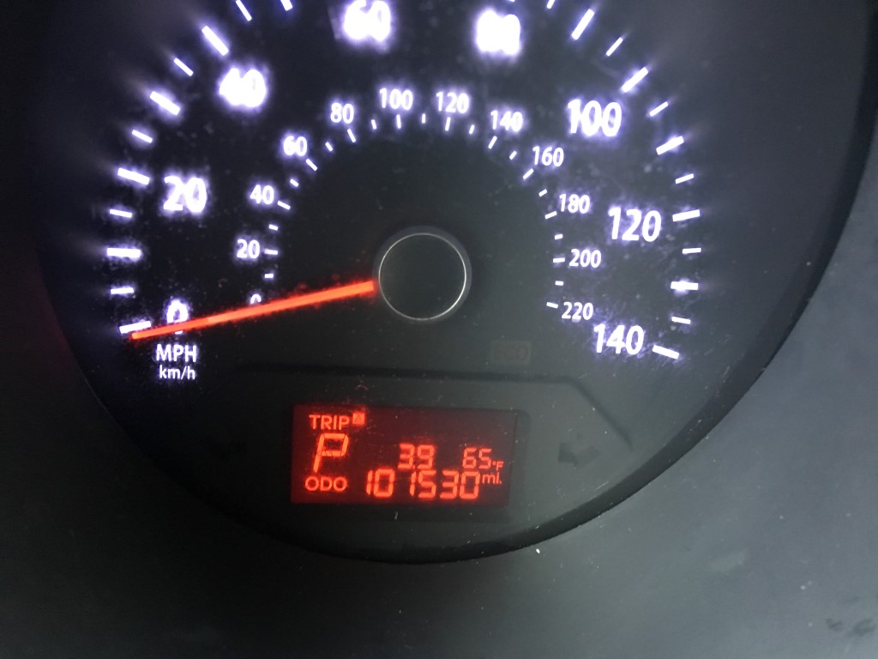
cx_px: 439
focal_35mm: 29
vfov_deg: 48.2
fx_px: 736
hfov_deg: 61.7
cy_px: 330
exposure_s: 1/24
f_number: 2.2
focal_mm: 4.15
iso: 200
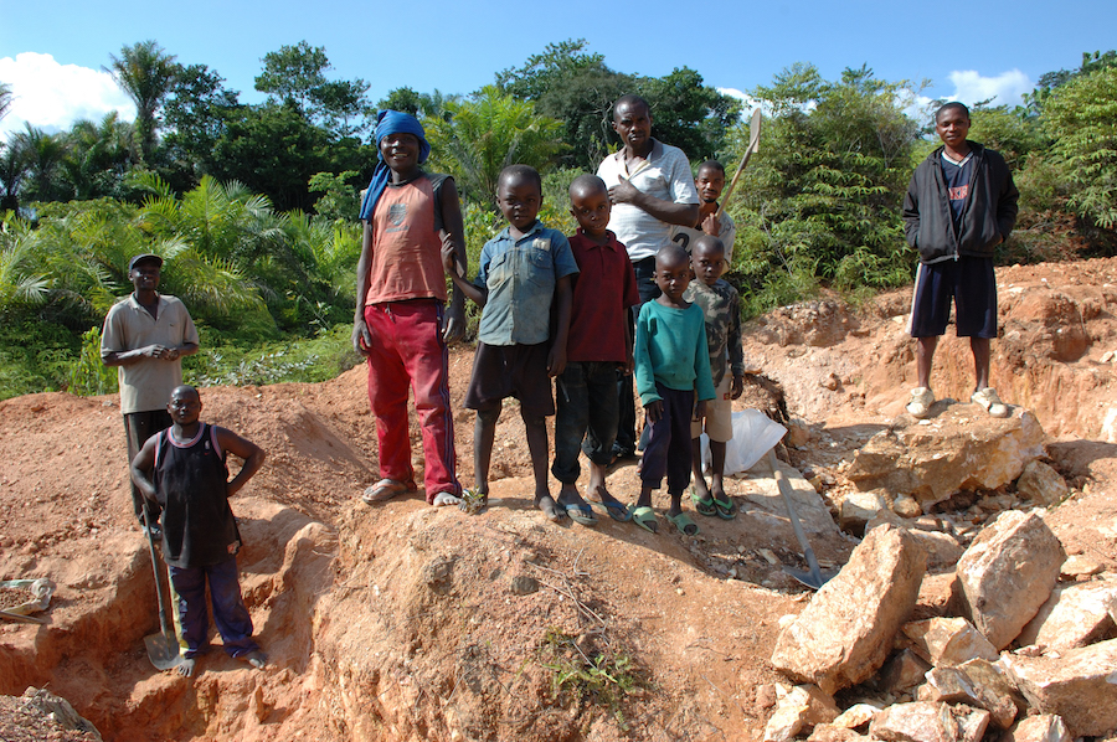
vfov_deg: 50.3
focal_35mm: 26
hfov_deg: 70.5
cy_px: 371
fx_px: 790
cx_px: 558
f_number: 8
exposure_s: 1/250
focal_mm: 17
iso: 200
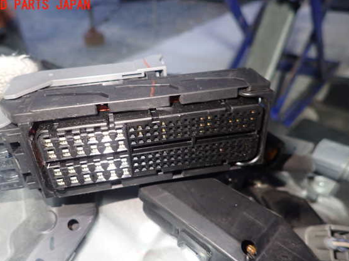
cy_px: 138
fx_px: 272
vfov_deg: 51.3
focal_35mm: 27
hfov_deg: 65.3
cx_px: 164
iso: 500
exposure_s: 1/30
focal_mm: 4.5
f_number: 2
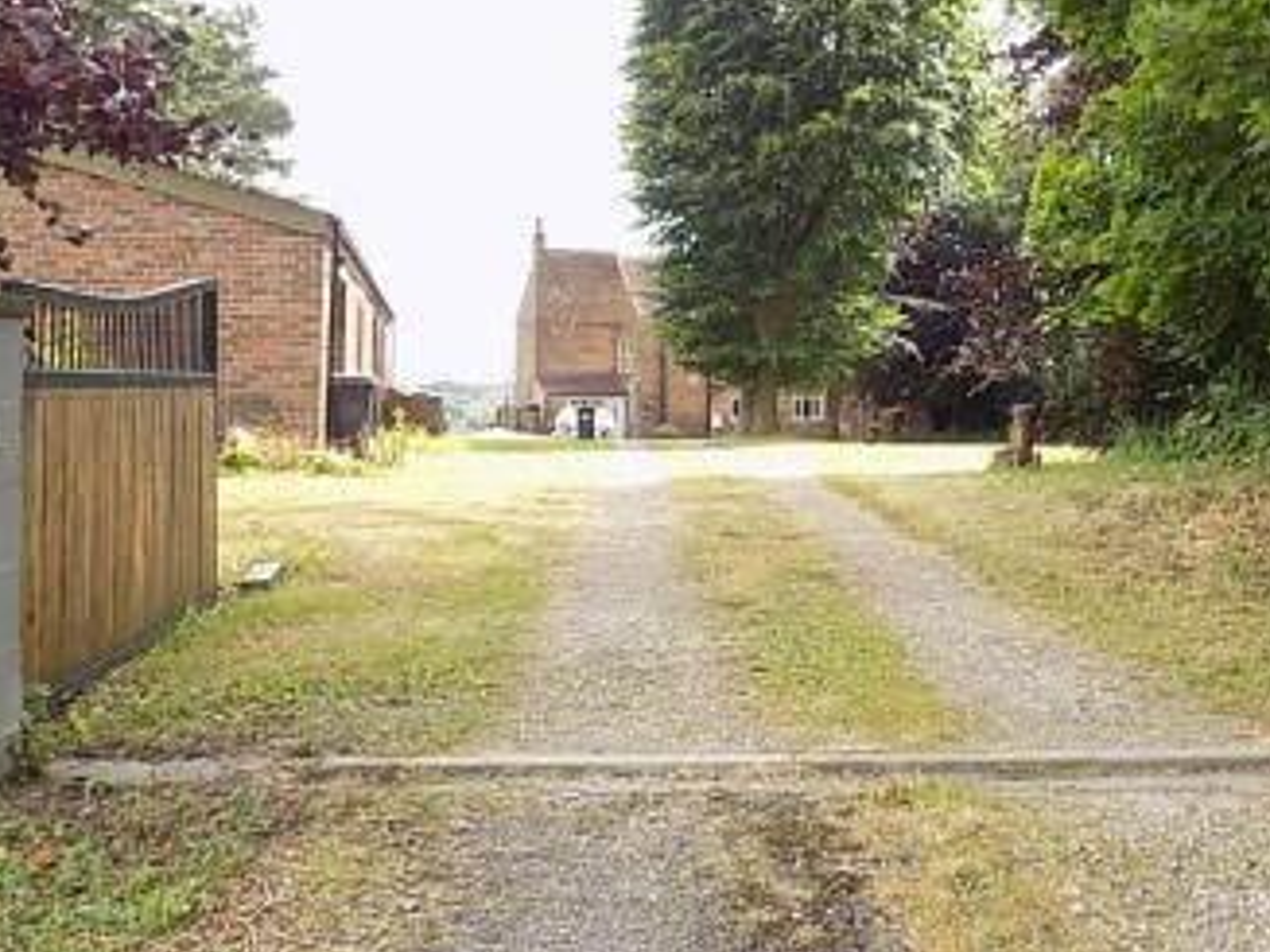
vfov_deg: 34.8
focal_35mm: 41
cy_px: 317
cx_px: 872
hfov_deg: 44.9
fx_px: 1504
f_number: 3.1
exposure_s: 1/200
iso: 80
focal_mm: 4
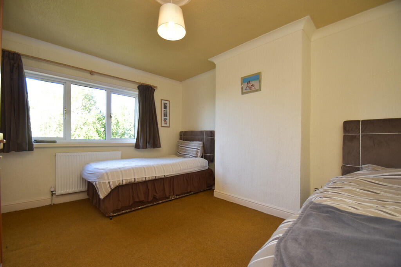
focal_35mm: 15
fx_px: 167
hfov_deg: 100.4
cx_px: 200
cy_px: 134
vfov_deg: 77.3
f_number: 4
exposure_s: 1/60
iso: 400
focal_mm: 10
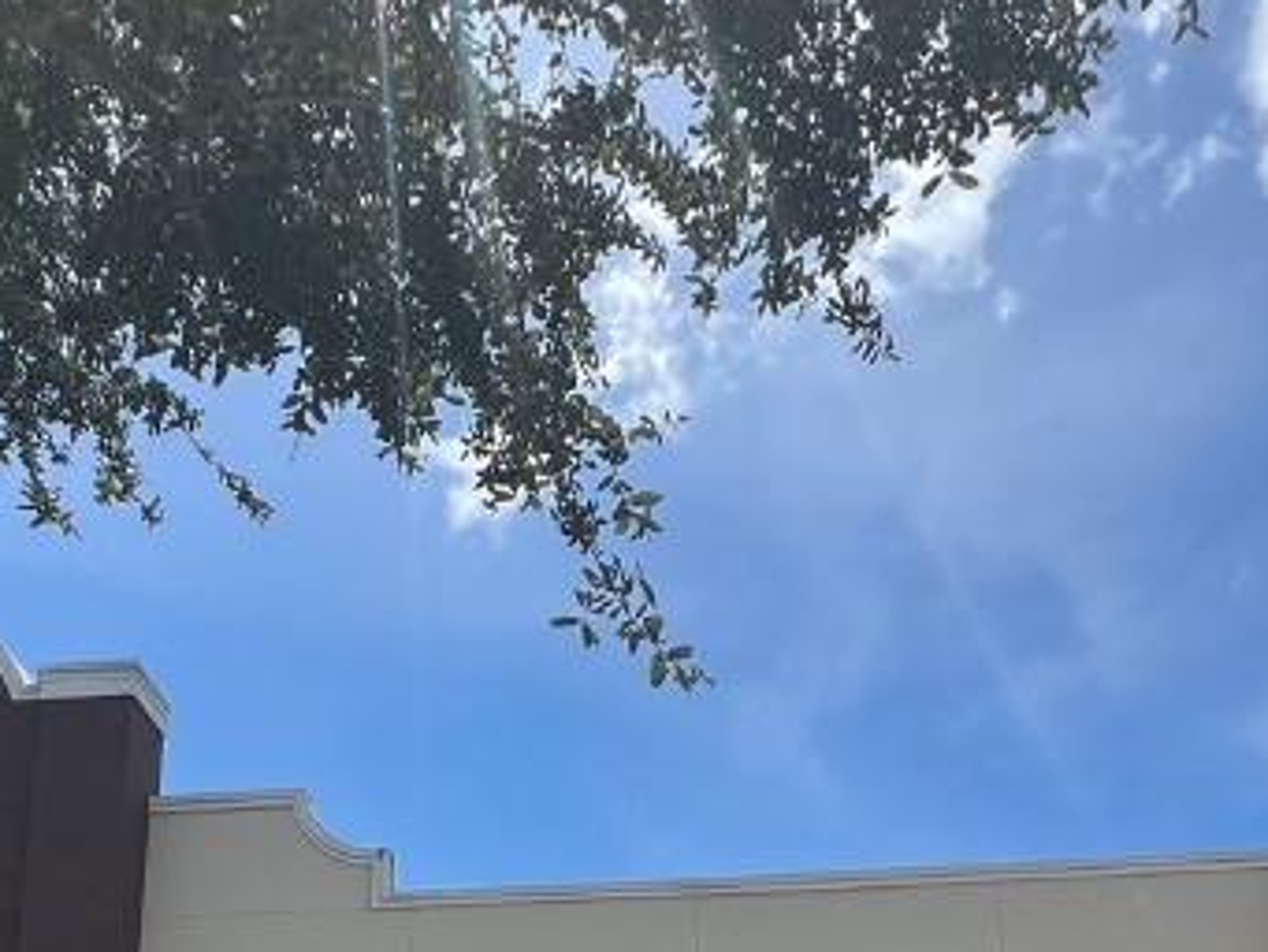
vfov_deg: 31.9
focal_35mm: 39
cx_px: 561
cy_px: 1086
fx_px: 1429
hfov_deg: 47.8
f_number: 1.8
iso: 32
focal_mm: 1.57
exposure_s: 1/1393
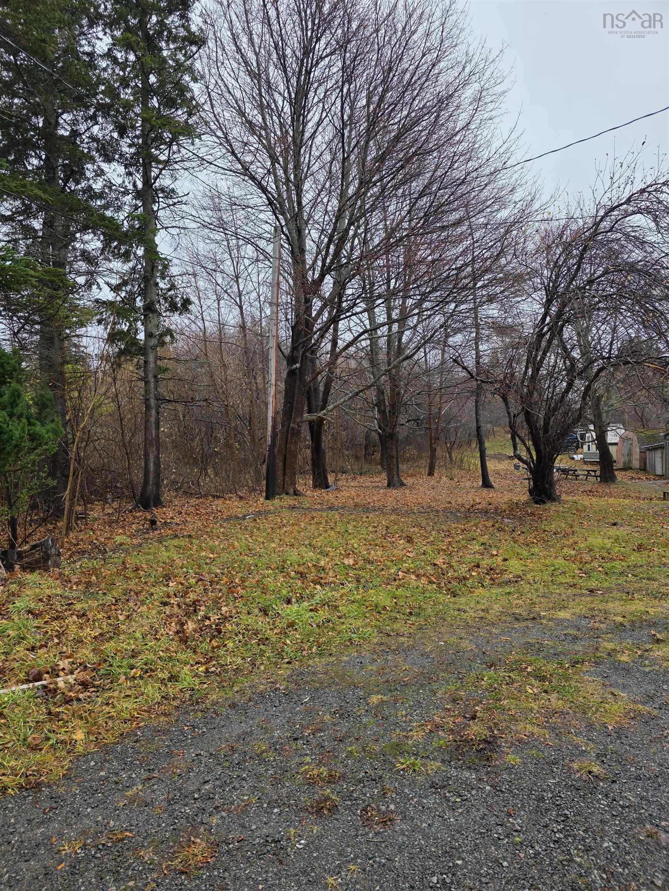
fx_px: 593
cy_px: 446
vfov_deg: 73.9
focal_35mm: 23
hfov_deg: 58.9
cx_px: 334
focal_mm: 6.3
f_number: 1.7
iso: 32
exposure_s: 1/359
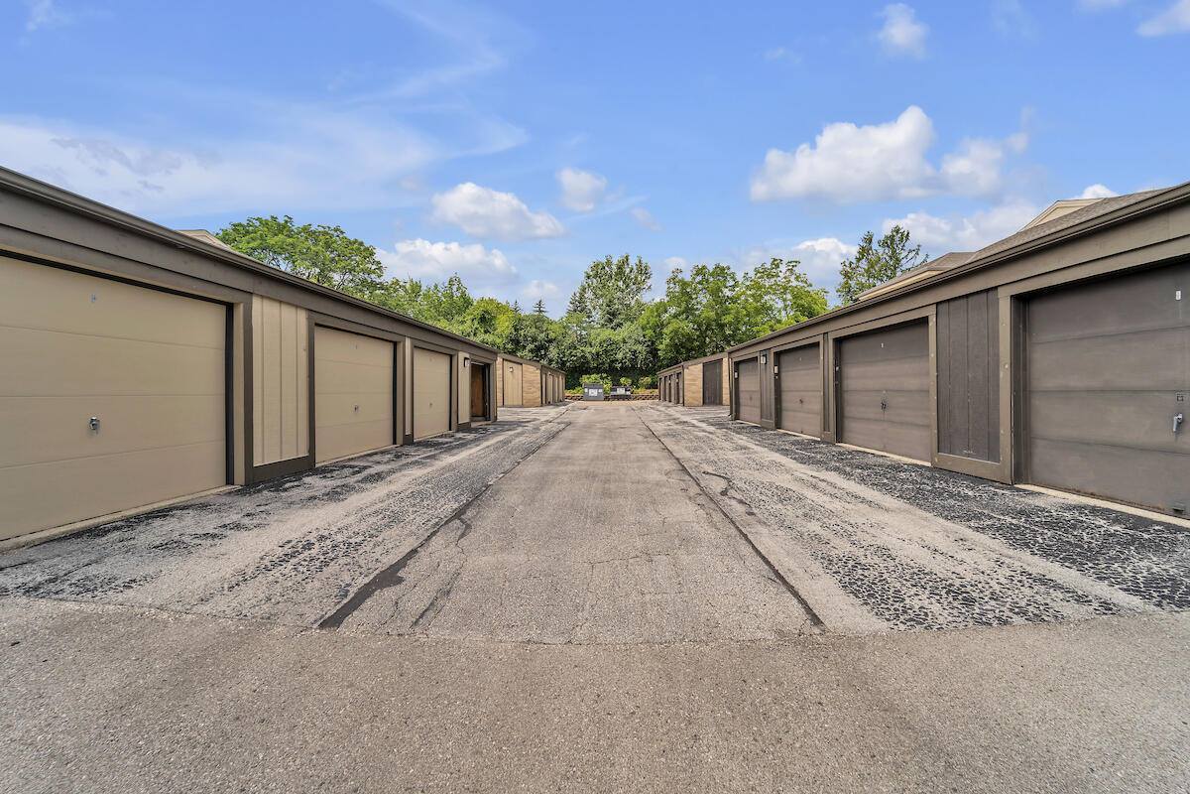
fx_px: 463
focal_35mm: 14
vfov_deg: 81.2
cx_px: 595
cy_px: 397
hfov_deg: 104.3
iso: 100
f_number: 9
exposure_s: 1/100
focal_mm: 14
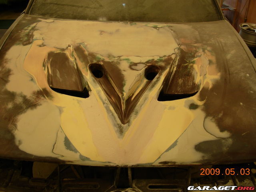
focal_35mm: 38
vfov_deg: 37.7
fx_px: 281
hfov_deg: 49.0
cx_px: 128
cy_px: 96
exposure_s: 1/55.4
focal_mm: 6.3
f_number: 2.9
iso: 50
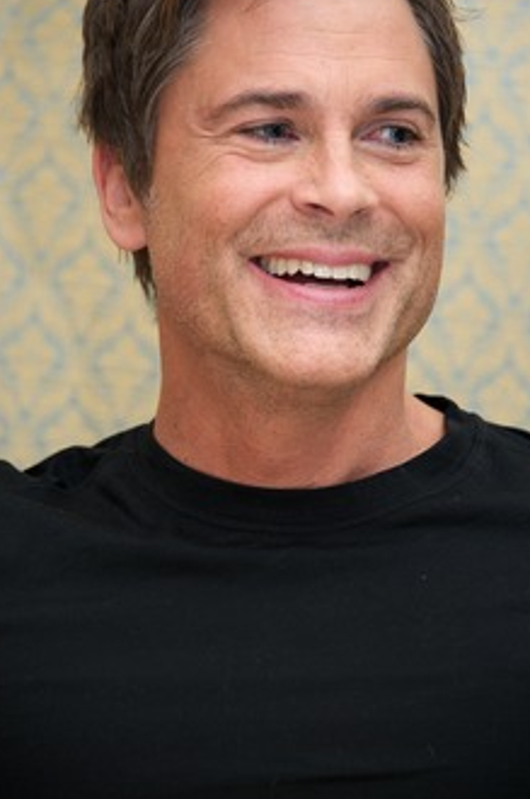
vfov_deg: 7.4
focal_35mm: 279
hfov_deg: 4.9
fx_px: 6180
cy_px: 337
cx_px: 288
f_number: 5.6
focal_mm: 230
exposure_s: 1/60
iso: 640
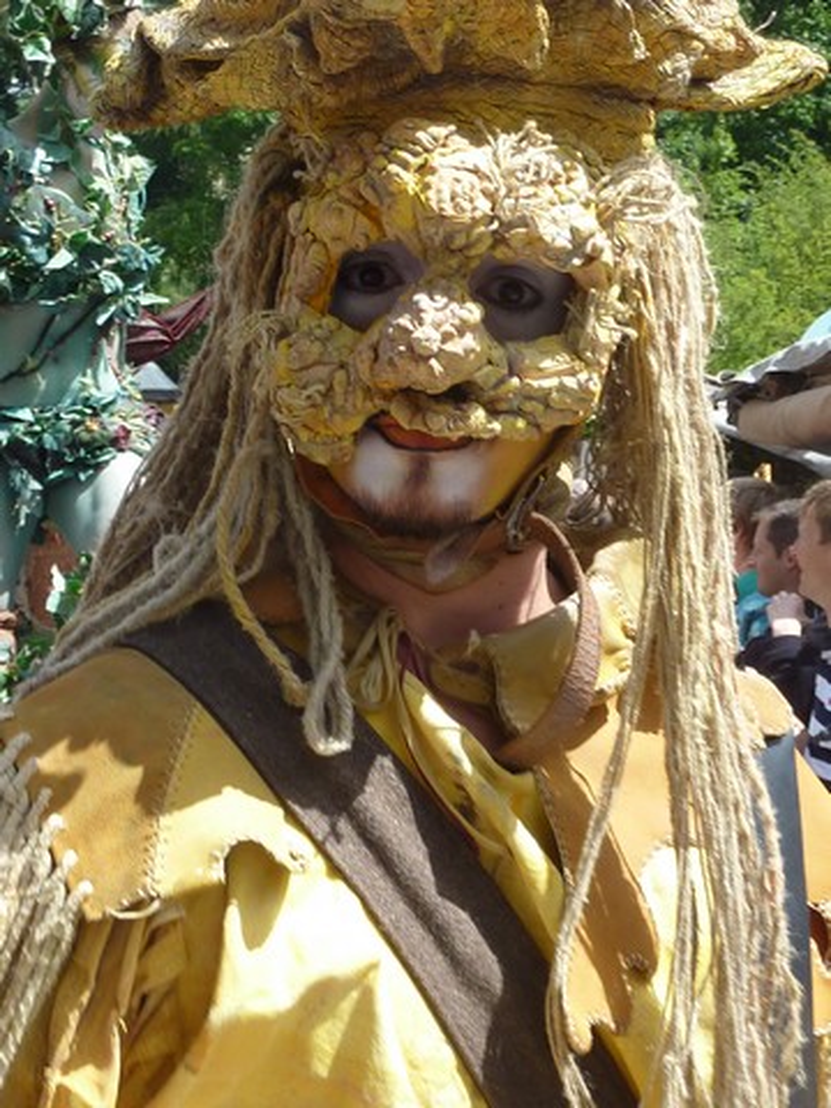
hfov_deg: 19.4
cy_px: 554
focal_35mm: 76
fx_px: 2433
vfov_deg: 25.7
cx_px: 416
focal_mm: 6.9
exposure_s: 1/400
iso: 80
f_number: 4
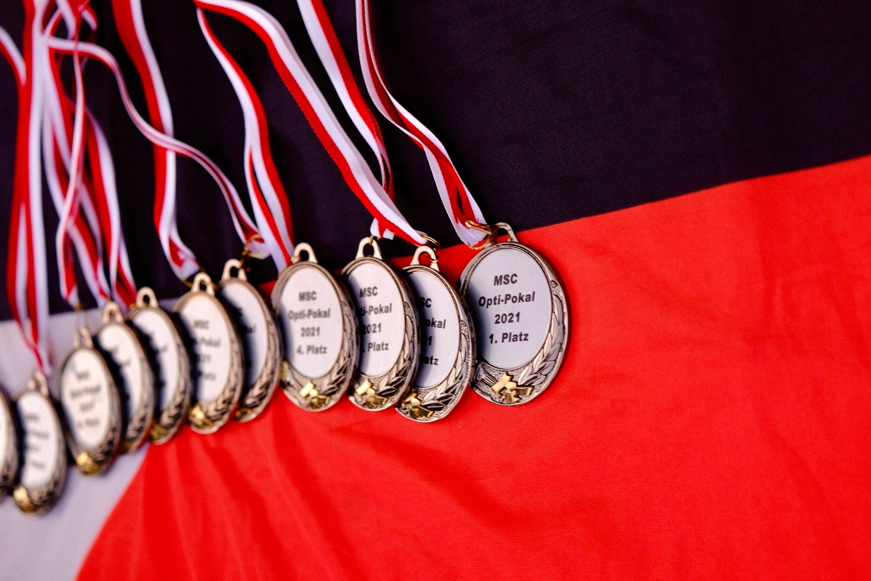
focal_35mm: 83
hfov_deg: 24.5
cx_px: 436
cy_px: 290
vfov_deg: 16.5
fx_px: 2008
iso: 100
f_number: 3.5
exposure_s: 1/27
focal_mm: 55
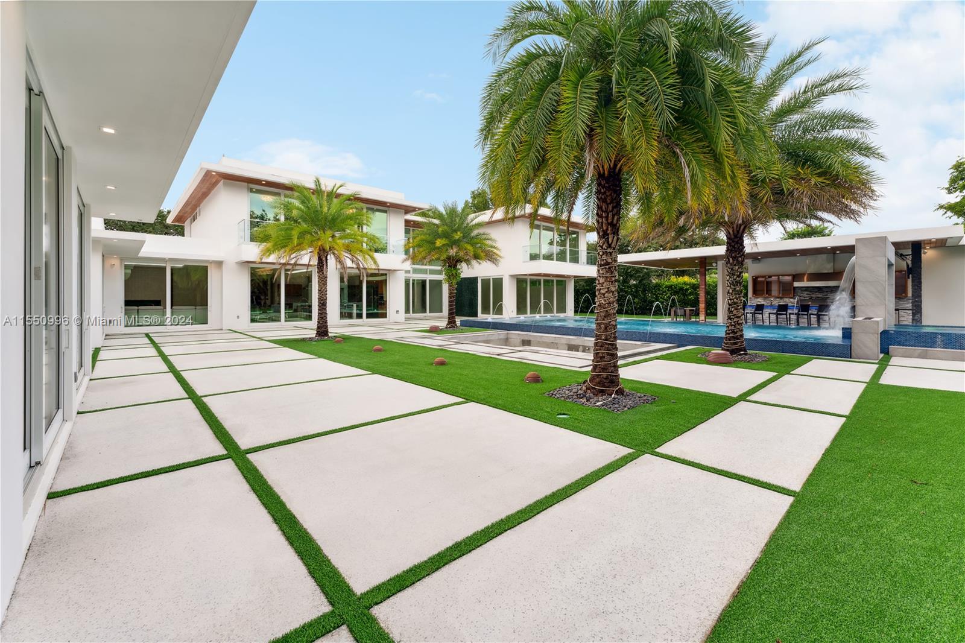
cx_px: 482
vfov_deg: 81.2
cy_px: 322
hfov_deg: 104.3
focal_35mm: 14
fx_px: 375
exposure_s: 1/25
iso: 200
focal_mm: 14
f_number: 9
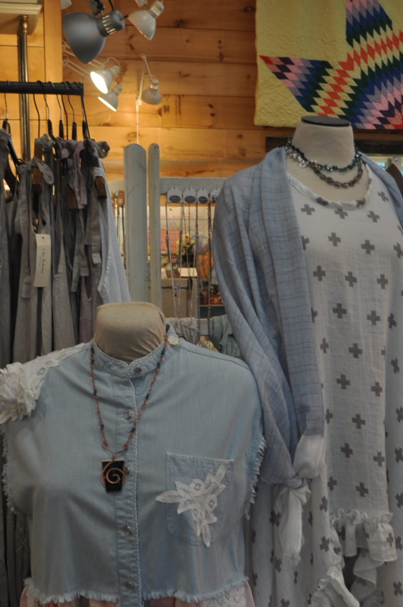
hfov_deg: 25.9
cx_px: 203
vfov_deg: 37.9
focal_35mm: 52
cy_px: 398
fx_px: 875
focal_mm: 24
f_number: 4
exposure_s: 1/10
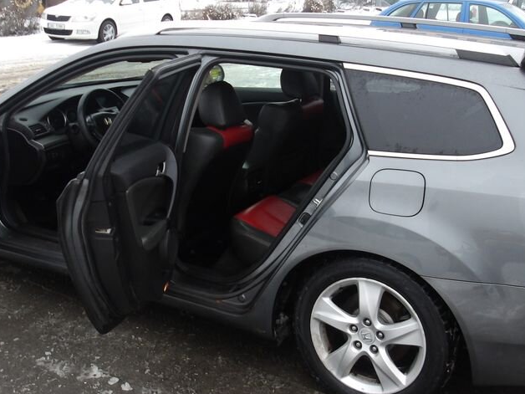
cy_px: 187
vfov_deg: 32.9
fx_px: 667
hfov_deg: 42.9
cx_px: 256
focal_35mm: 44
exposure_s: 1/30
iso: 175
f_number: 3
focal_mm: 4.9
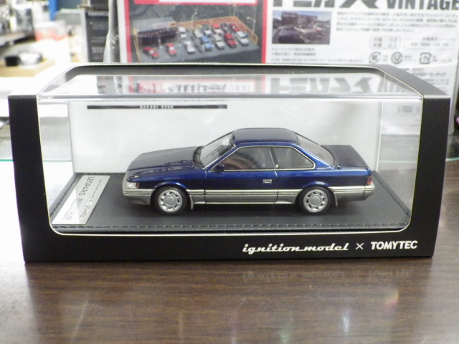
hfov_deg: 45.8
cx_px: 230
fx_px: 544
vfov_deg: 35.1
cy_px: 172
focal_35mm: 41
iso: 1250
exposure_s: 1/25
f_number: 3.6
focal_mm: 7.4
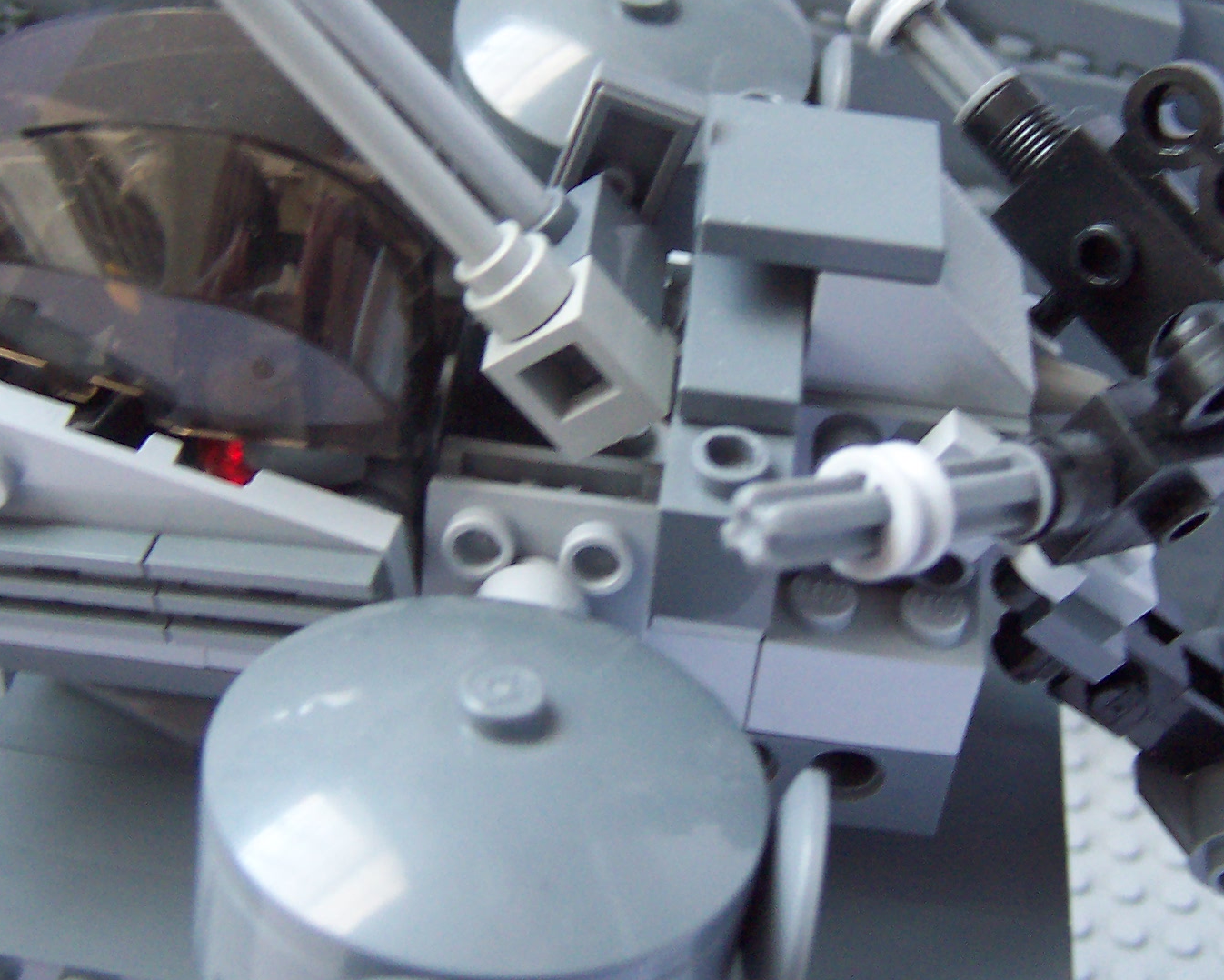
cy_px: 408
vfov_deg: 28.6
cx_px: 706
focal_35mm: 53
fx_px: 1920
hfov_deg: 35.3
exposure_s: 1/8
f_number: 2.8
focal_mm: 5.6
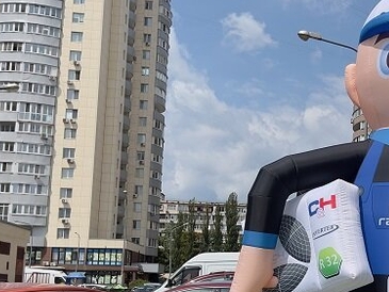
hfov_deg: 31.0
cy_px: 217
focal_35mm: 57
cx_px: 400
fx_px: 641
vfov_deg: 25.4
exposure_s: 1/5128
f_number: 1.6
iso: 32
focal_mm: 5.1
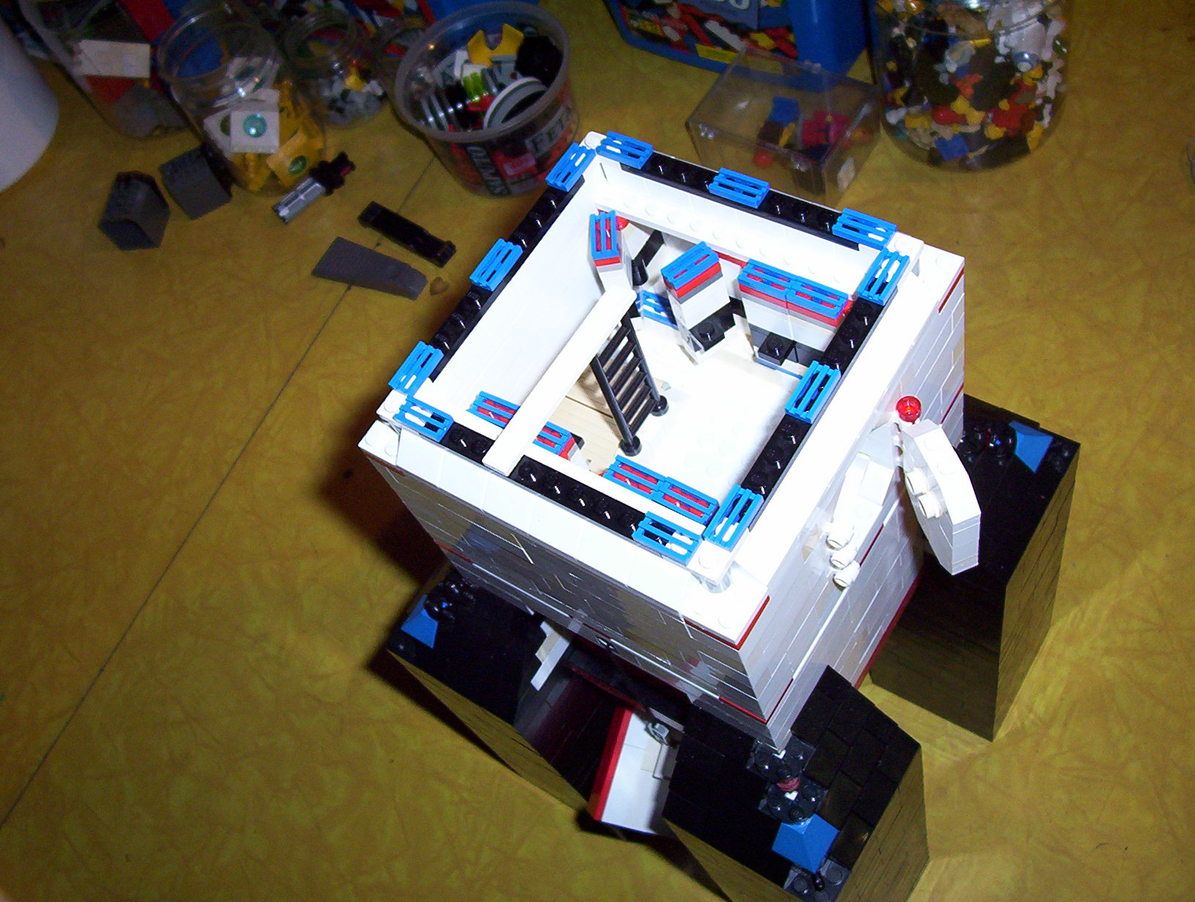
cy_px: 451
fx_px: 1488
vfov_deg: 33.7
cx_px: 598
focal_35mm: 43
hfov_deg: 43.8
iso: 140
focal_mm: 5.77
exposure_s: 1/60
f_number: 2.73
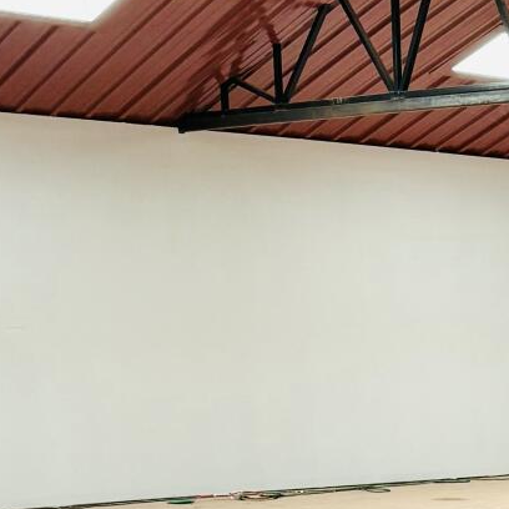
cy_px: 692
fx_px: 1730
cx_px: 827
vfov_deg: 15.8
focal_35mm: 104
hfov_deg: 15.1
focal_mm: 6.86
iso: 200
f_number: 1.78
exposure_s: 1/121
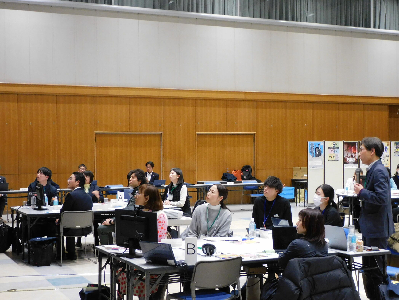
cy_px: 169
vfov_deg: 24.0
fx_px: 703
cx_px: 219
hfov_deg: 31.7
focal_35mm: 61
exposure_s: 1/30
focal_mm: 9
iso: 400
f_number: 4
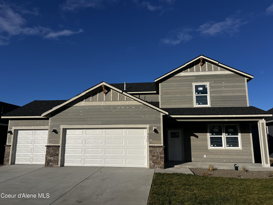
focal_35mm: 26
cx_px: 136
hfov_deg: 67.3
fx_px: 205
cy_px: 102
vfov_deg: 53.1
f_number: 1.5
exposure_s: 1/8000
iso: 50
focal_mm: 5.7
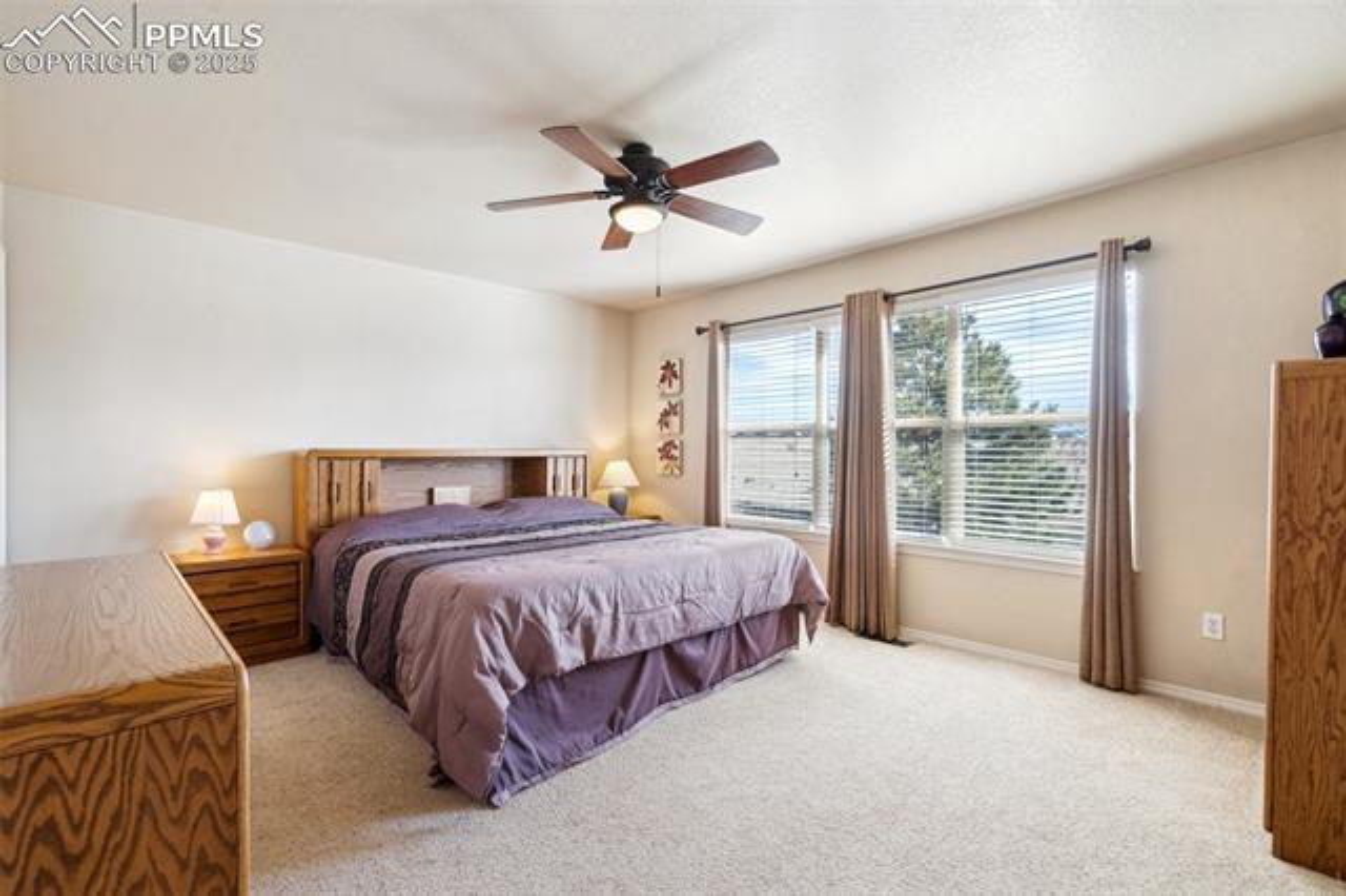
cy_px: 448
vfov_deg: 73.7
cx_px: 673
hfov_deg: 96.8
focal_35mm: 16
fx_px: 598
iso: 100
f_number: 6.7
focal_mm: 16
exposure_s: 1/8
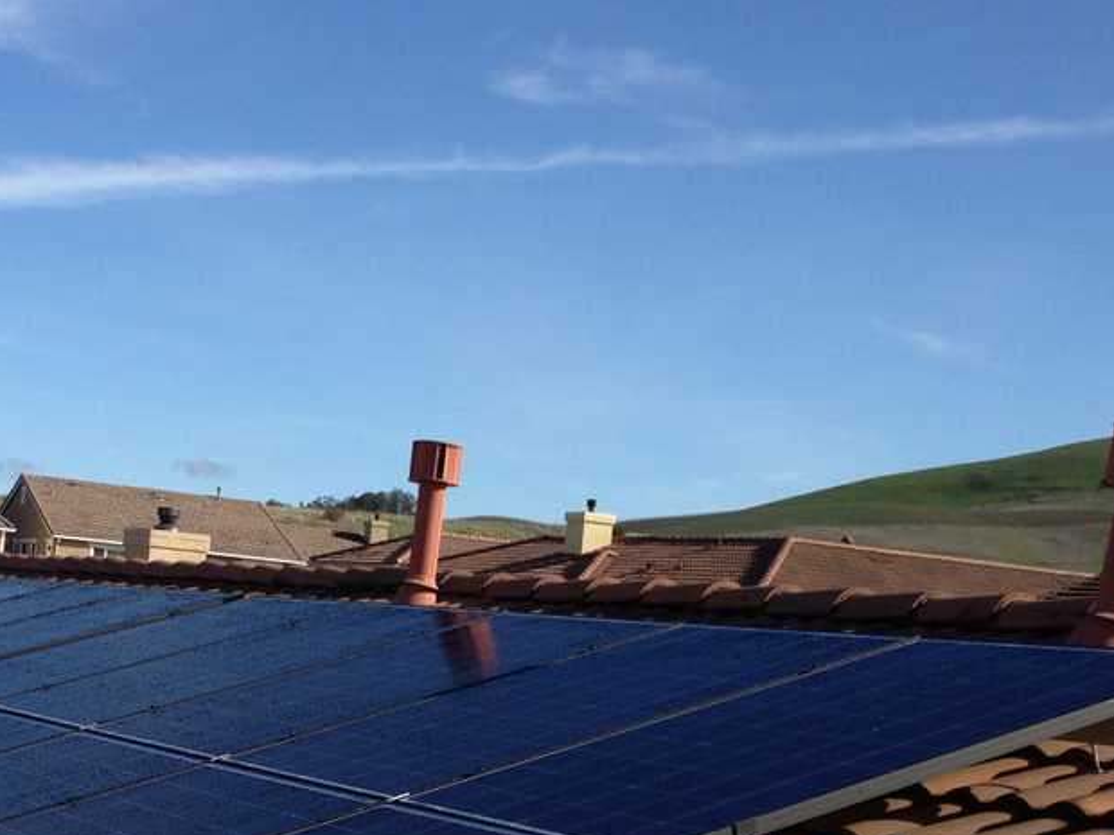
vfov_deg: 20.2
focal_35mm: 71
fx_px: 2285
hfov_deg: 26.7
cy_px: 781
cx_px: 155
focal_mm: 4.12
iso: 50
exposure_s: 1/1274
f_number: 2.4
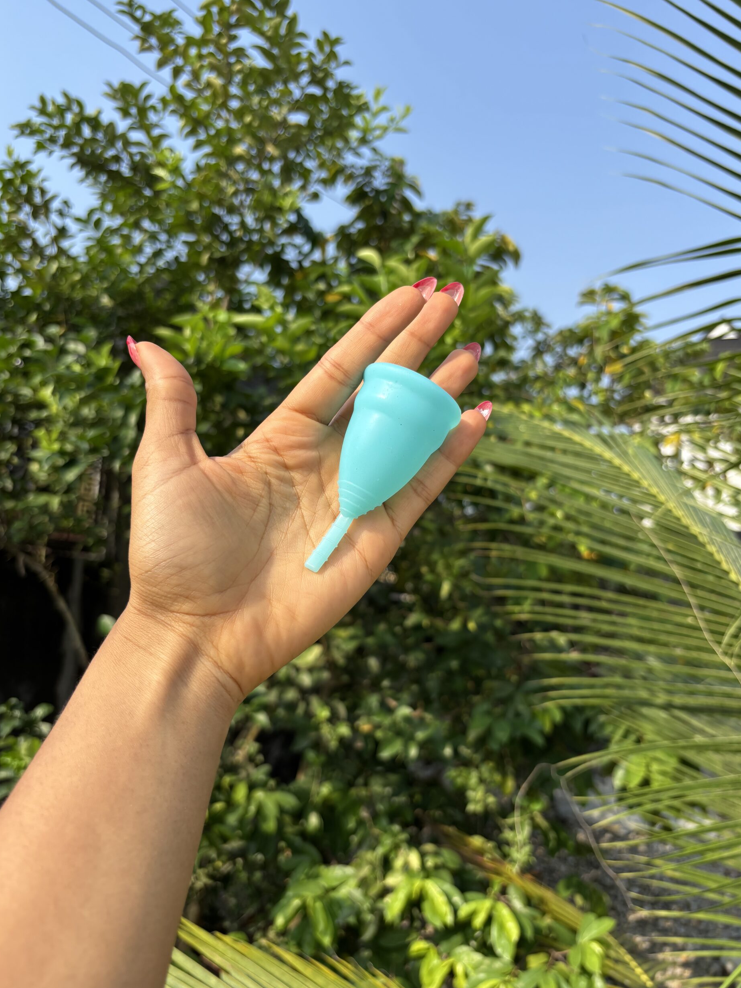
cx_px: 372
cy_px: 487
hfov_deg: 51.4
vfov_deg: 65.3
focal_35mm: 27
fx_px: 771
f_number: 1.6
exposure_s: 1/1695
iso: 50
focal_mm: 5.96
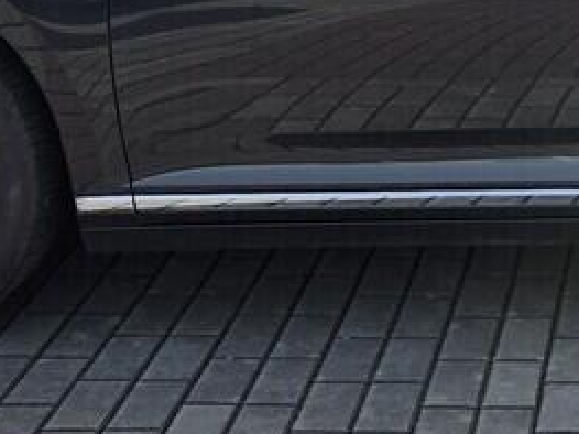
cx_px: 729
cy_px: -57
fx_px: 2107
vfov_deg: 11.6
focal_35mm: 126
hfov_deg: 15.0
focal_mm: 5.4
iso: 64
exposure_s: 1/2921
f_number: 1.8
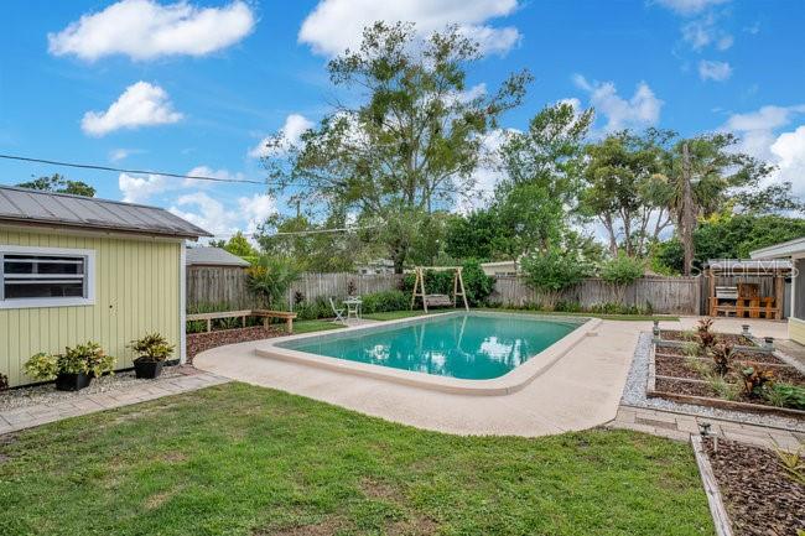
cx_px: 402
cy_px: 268
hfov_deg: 96.8
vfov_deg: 73.7
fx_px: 358
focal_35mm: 16
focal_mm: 16
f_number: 7.1
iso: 100
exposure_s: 1/200
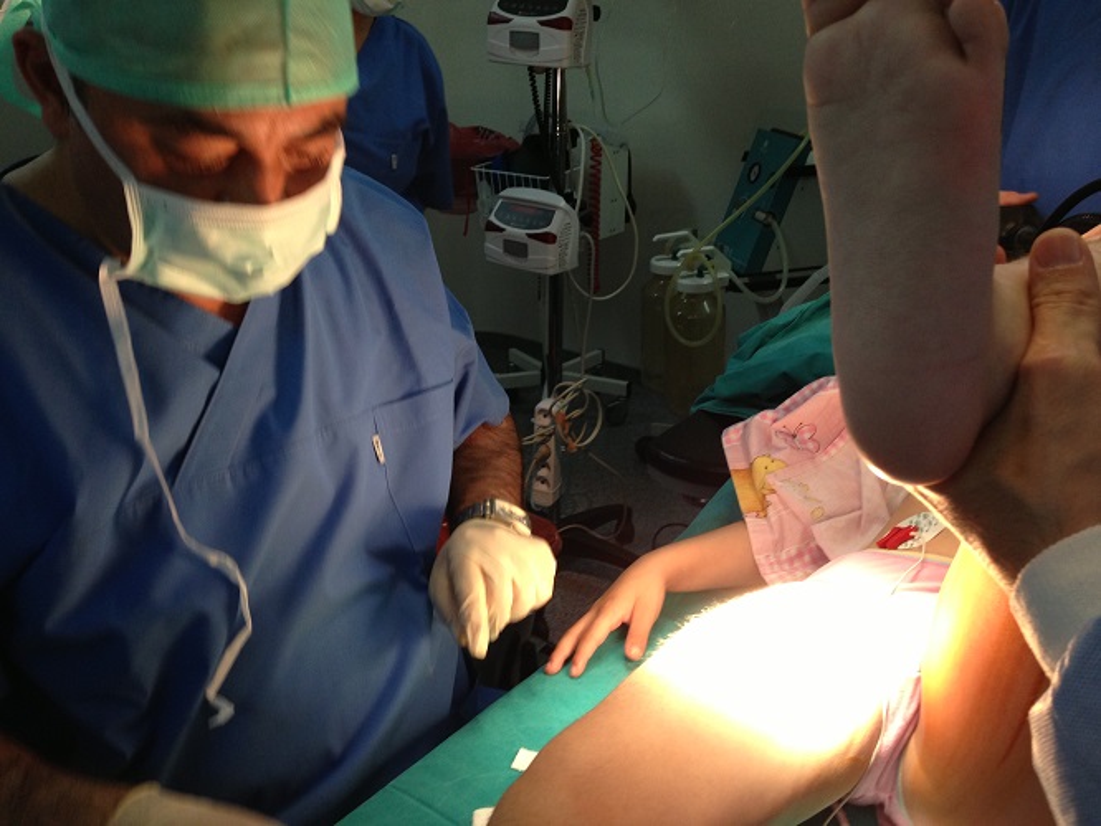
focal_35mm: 33
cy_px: 413
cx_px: 550
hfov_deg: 55.3
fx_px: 1050
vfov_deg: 43.0
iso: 100
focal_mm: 4.13
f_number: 2.4
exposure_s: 1/20
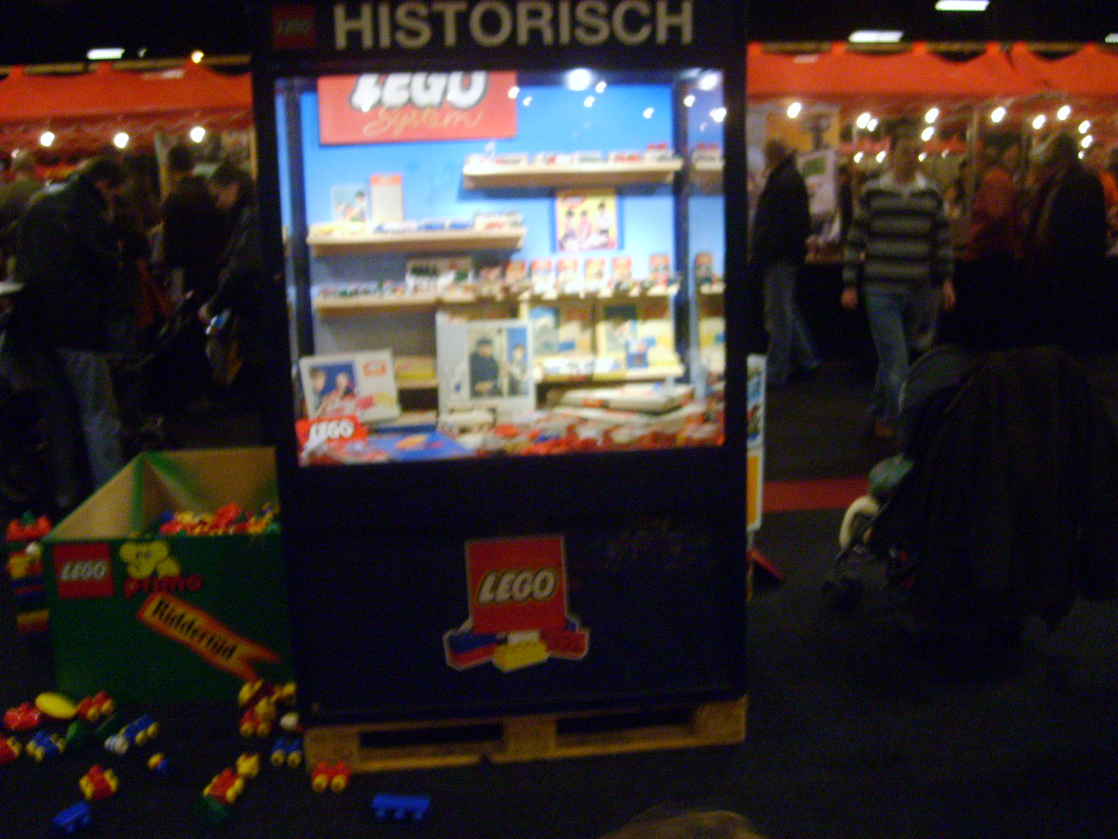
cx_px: 559
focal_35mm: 35
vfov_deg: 40.7
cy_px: 420
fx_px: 1130
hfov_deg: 52.6
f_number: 2.8
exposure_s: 1/20
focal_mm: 5.8
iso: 400
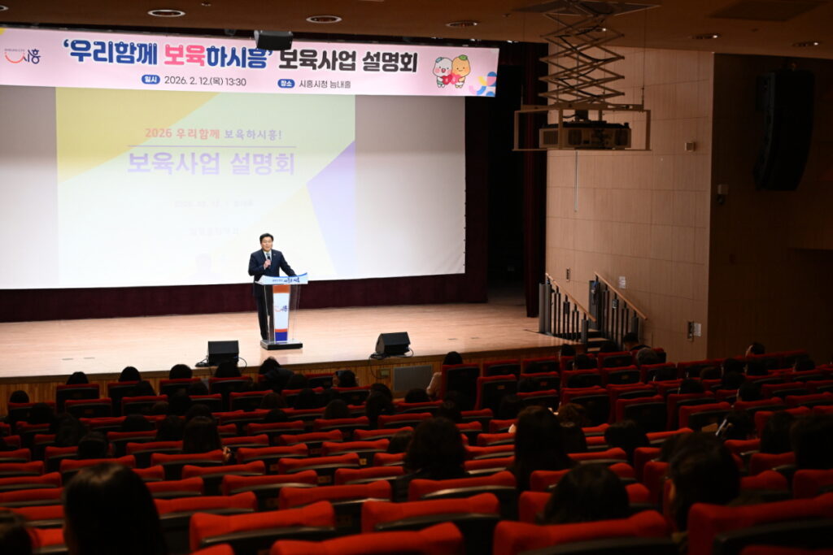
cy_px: 278
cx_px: 416
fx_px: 1180
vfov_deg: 26.5
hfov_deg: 38.9
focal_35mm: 51
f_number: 4
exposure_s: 1/320
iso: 2000
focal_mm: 51
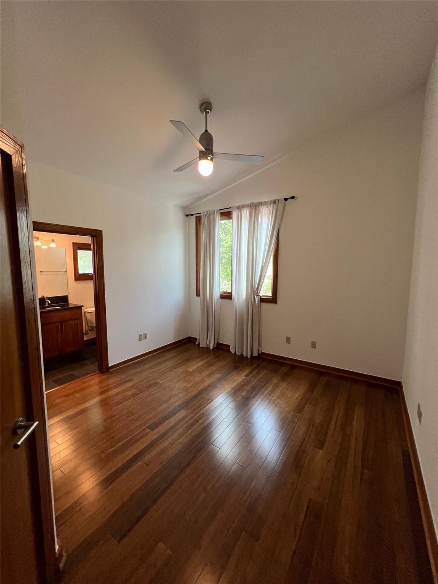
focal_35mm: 13
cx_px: 219
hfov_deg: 89.9
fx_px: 219
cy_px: 292
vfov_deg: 106.2
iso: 200
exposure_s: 1/120
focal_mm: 1.57
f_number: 1.8
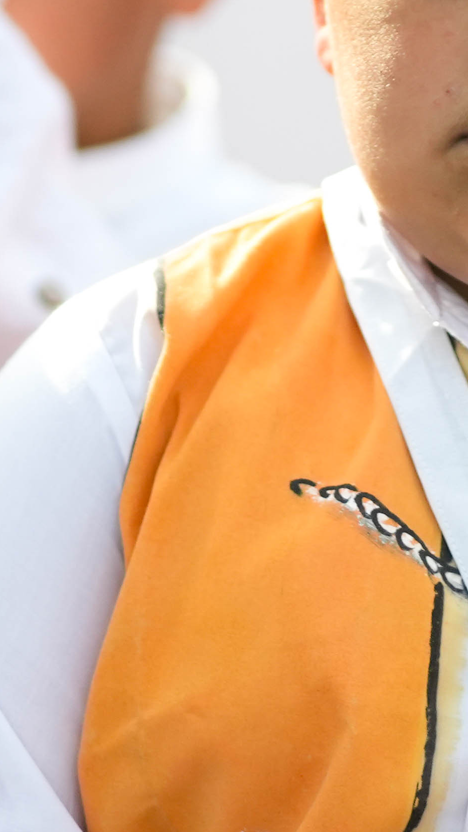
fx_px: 8300
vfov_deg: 5.7
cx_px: 344
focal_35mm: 376
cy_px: 83
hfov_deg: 3.2
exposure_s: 1/1000
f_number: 1.8
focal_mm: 85
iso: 640
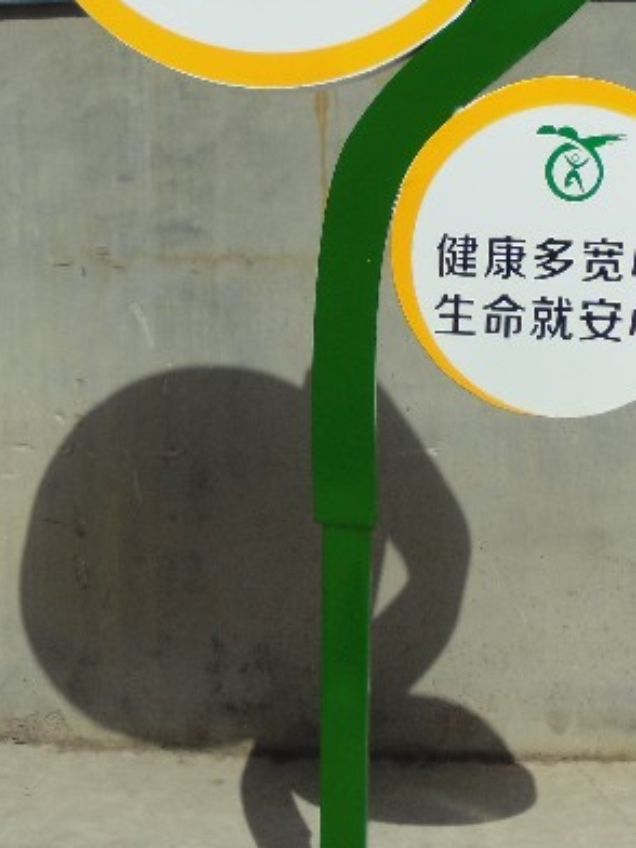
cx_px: 376
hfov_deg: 27.5
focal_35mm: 53
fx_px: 1298
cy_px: 244
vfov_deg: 35.6
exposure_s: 1/160
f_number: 11.5
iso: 80
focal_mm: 4.6
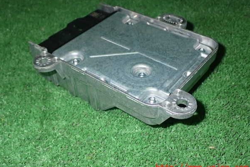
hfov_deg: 45.4
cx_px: 124
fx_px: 299
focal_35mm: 43
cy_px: 79
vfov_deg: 31.2
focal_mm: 7.31
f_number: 8
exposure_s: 1/40
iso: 400
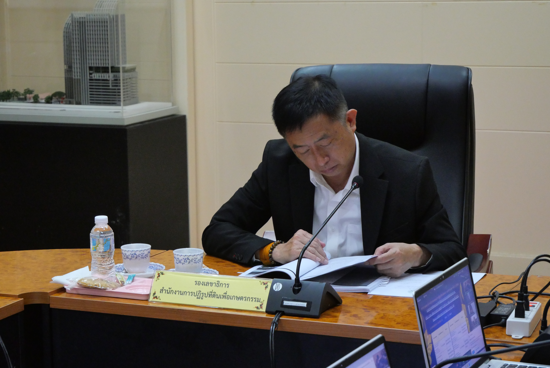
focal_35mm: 95
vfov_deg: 14.4
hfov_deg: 21.4
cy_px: 184
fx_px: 1452
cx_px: 275
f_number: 5.6
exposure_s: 1/60
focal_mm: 46
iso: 3200
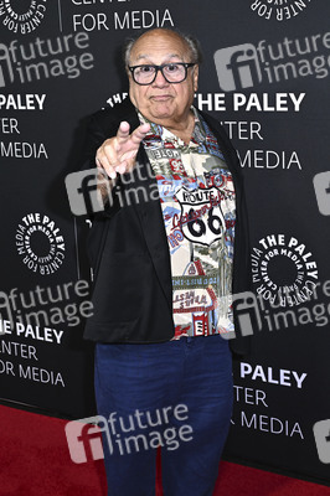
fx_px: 427
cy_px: 248
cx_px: 165
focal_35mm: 31
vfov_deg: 60.3
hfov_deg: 42.3
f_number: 5.6
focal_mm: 31
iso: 1250
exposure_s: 1/200
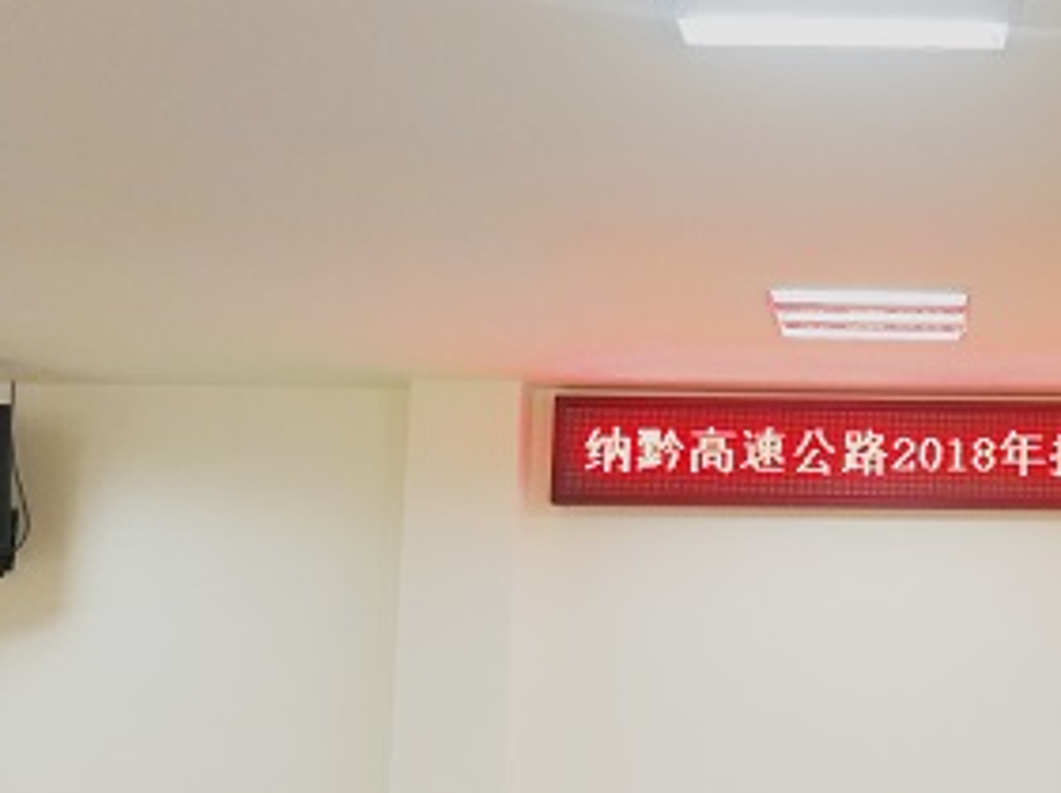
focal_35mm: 49
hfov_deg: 36.6
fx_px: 1500
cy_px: 483
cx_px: 944
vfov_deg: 29.5
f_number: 1.8
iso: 200
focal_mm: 3.95
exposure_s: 1/30
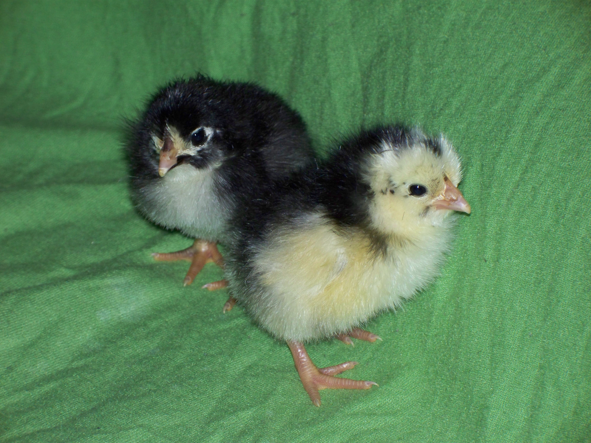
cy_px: 222
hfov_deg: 11.0
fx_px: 3073
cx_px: 296
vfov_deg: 8.2
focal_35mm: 180
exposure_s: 1/100
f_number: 5.1
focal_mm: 37.7
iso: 200
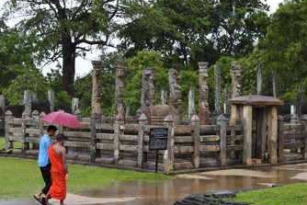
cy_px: 117
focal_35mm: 88
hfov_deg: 23.1
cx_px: 178
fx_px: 751
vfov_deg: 15.5
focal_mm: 70
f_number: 8
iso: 1600
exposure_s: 1/200
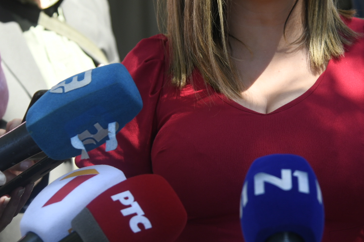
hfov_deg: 15.1
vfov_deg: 10.0
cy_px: 22
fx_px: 1374
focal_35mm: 136
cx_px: 242
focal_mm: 62
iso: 400
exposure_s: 1/640
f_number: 4
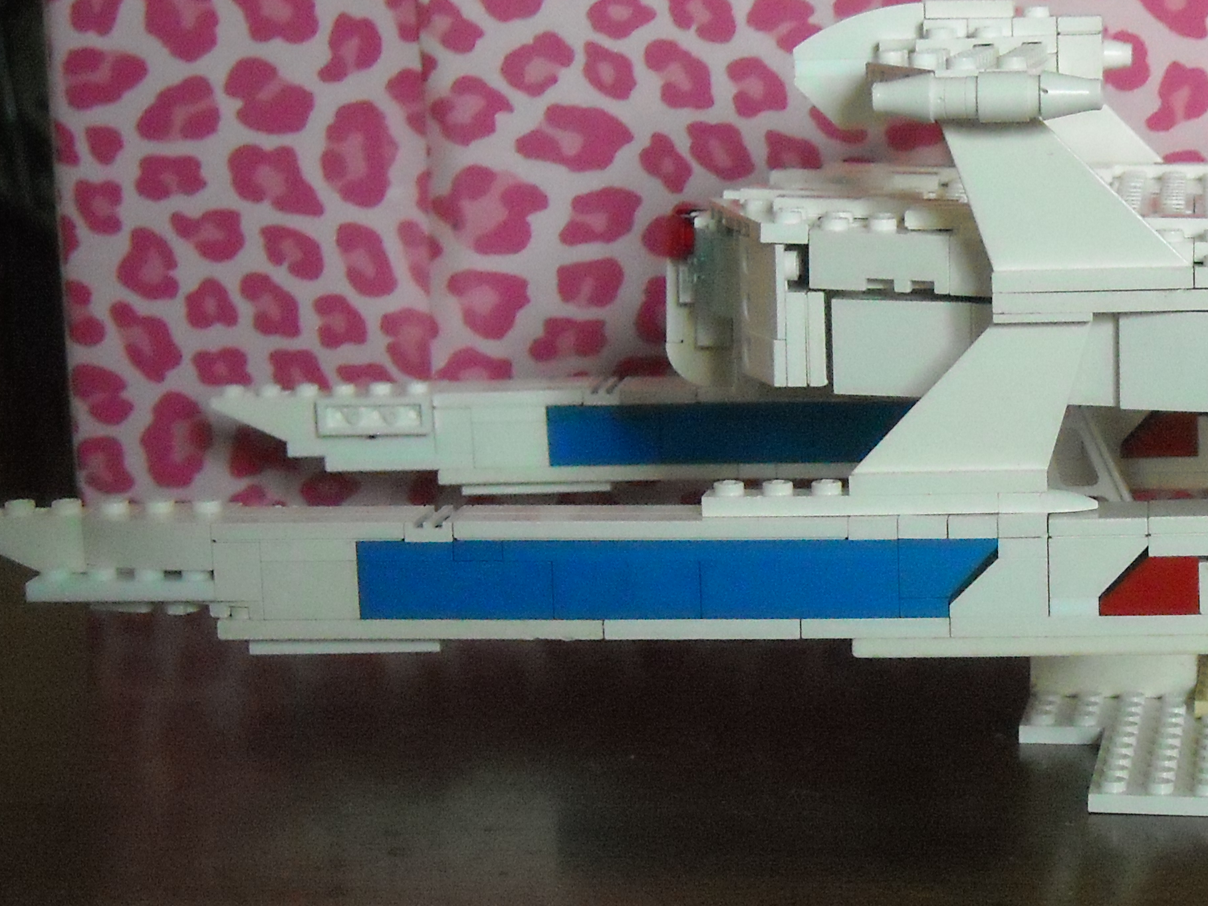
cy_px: 566
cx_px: 972
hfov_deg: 20.0
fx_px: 3385
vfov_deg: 15.2
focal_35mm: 97
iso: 800
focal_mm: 8.85
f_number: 3.3
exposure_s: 1/35
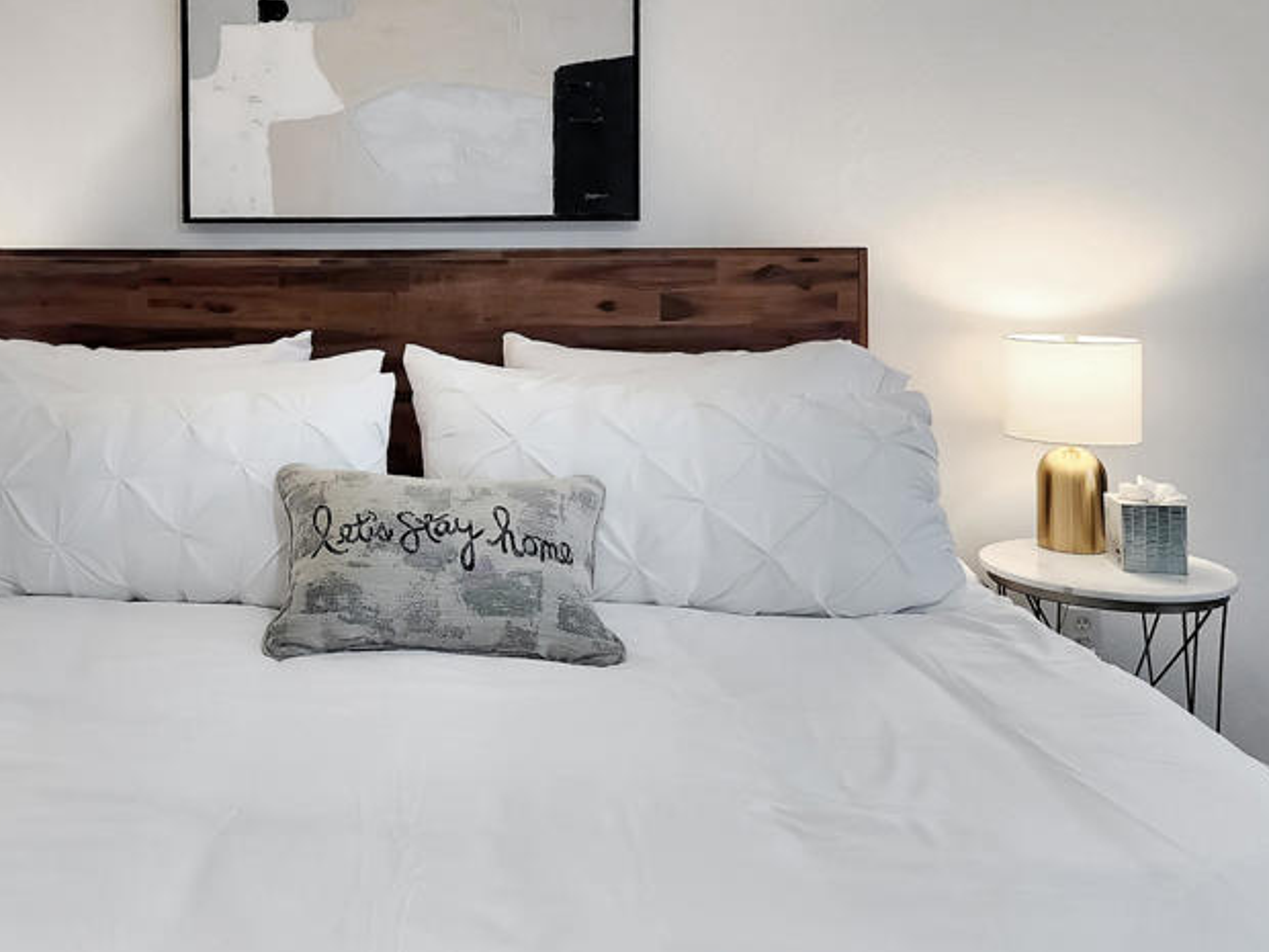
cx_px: 278
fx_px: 1393
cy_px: 344
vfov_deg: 37.4
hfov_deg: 46.7
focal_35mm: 38
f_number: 1.8
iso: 160
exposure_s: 1/120
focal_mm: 6.4
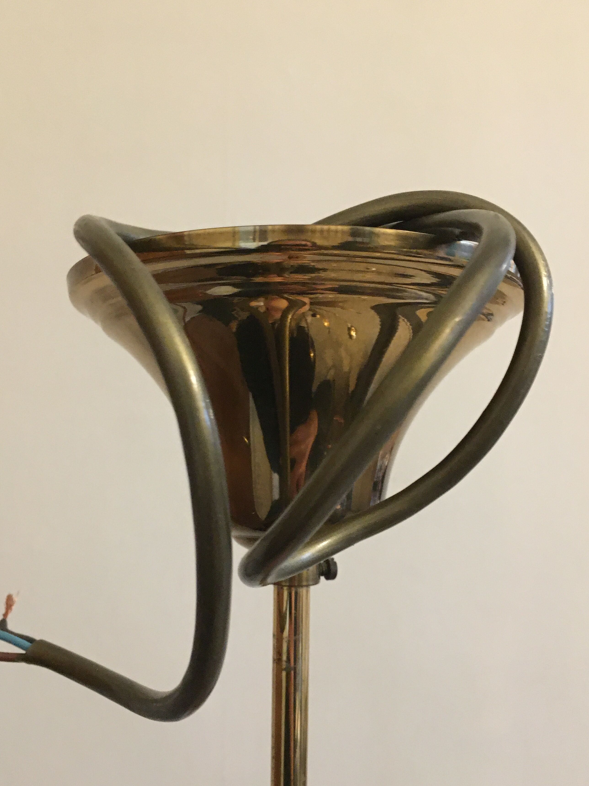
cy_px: 449
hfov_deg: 41.8
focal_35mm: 34
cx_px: 269
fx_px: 771
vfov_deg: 53.8
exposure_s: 1/17
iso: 500
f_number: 2.2
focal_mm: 4.15
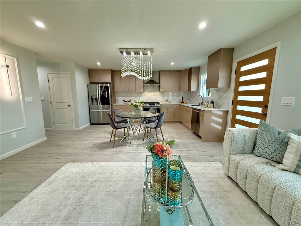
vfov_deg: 85.7
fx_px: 122
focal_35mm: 14
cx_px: 150
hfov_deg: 102.1
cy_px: 113
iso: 200
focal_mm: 2.22
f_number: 2.2
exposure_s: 1/120
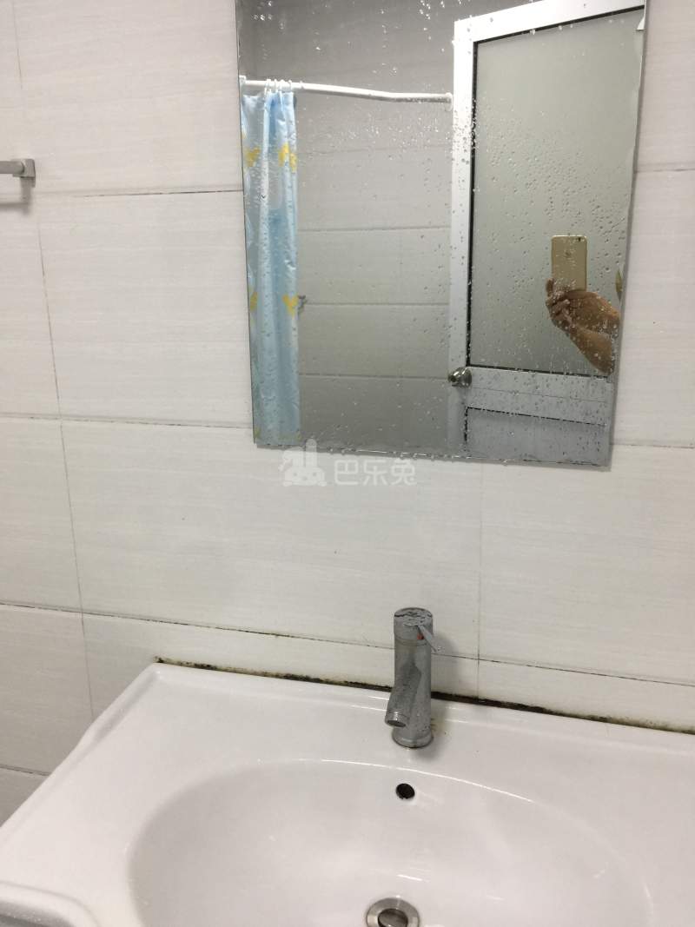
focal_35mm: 29
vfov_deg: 61.7
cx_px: 348
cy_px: 464
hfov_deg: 48.2
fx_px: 776
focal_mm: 4.15
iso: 64
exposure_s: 1/33
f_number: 2.2
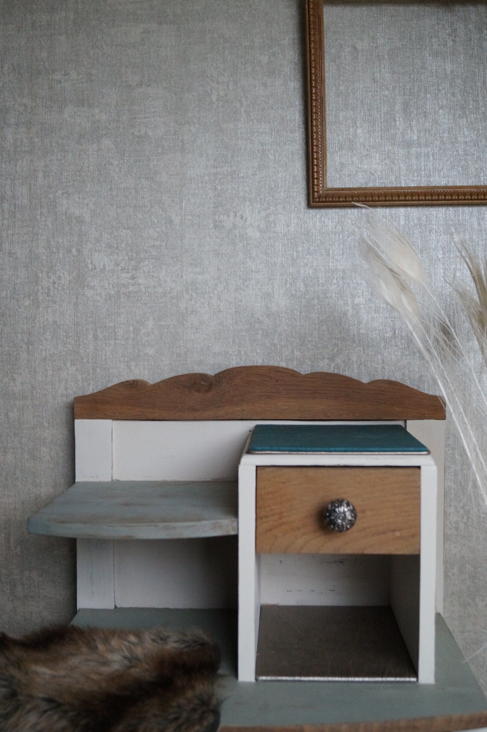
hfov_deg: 34.2
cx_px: 244
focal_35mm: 39
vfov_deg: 49.6
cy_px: 366
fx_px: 792
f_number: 4.5
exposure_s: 1/160
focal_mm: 26
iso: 2000
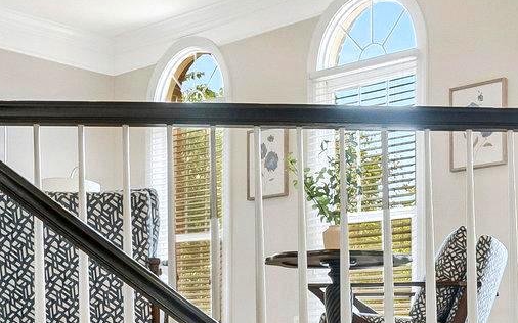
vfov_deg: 18.9
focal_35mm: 66
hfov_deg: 30.4
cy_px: 359
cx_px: 409
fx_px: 932
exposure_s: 1/100
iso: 1250
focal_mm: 16
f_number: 7.1
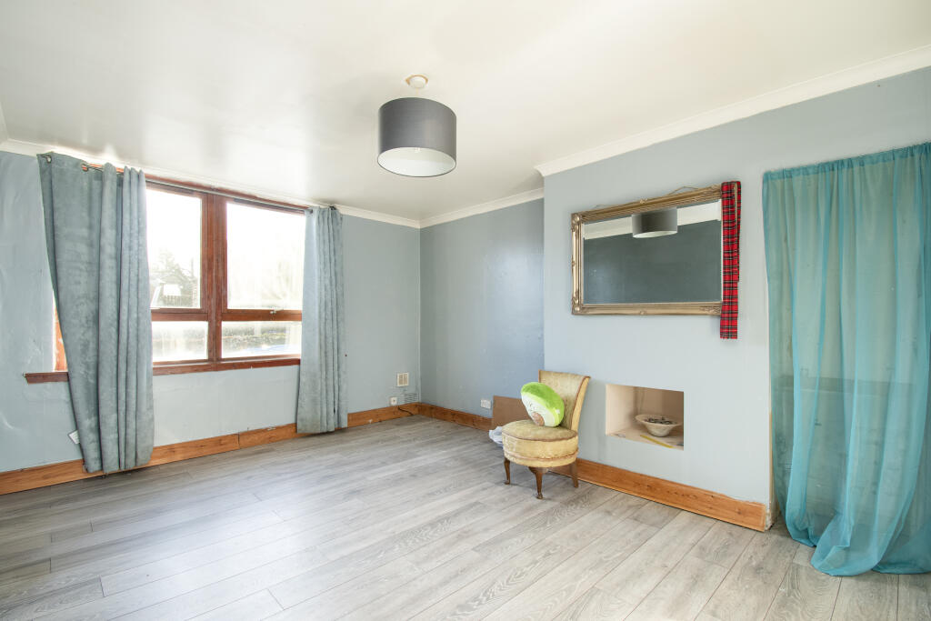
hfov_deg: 100.4
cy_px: 310
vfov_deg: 77.3
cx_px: 466
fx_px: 388
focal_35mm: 15
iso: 320
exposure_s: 1/15
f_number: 9
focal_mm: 10
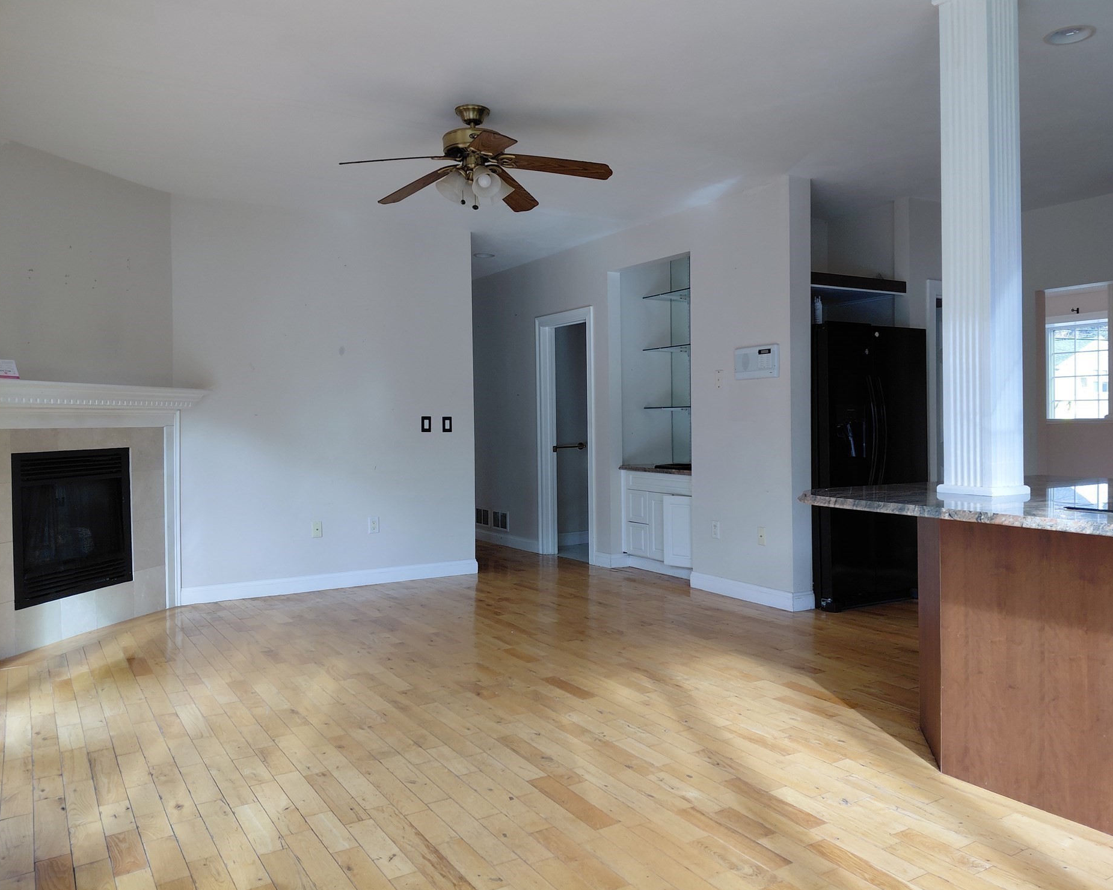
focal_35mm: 27
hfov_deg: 64.0
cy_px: 437
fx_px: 889
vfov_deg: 53.2
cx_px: 598
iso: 125
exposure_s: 1/120
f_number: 1.8
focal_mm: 4.69
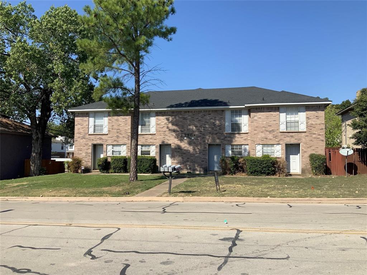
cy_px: 138
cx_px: 184
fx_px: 307
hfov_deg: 61.7
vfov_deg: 48.2
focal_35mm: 29
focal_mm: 3
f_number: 1.8
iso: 16
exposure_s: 1/2427
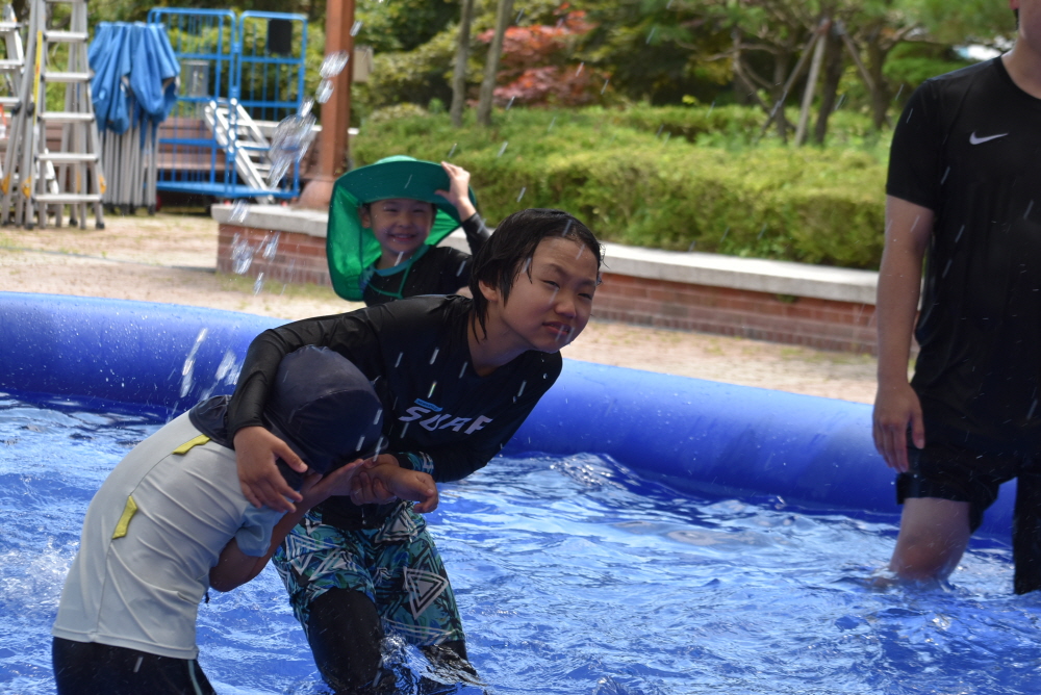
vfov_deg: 11.4
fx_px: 3472
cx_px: 520
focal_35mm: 120
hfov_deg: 17.1
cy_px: 348
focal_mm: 80
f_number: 8
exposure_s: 1/250
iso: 400
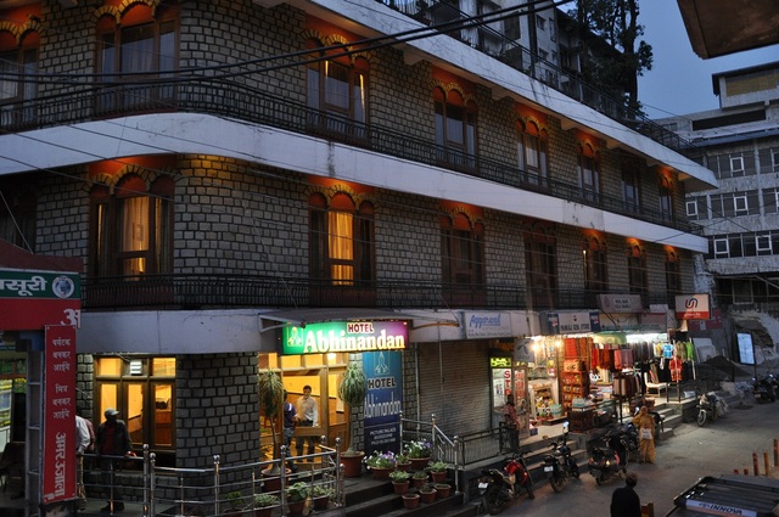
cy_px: 258
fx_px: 584
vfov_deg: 47.8
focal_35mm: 27
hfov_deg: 67.4
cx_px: 390
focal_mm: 18
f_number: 3.5
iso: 800
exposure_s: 1/15
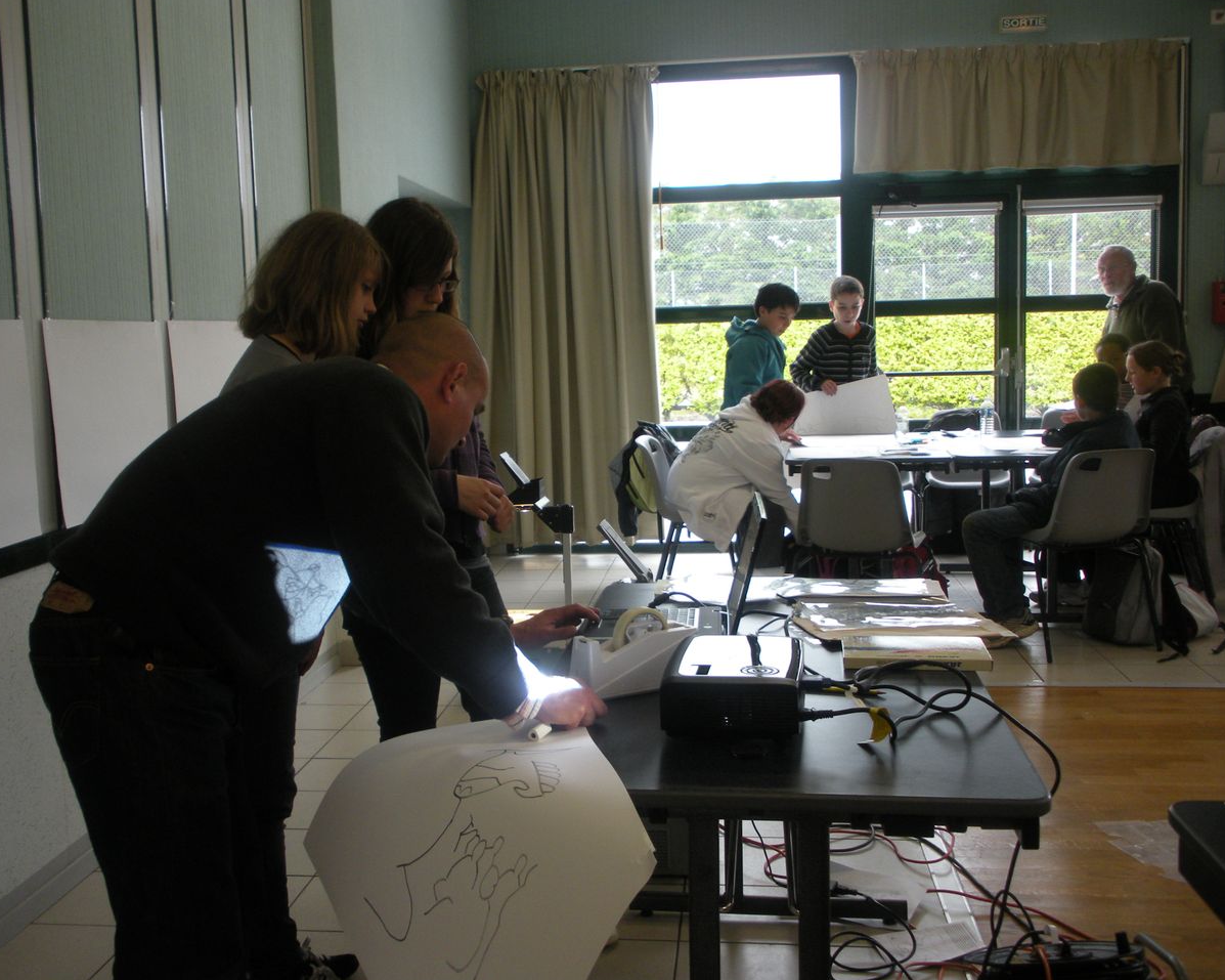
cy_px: 487
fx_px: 1341
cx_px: 573
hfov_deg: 49.1
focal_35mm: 37
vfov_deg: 40.1
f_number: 3.5
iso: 137
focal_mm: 6.3
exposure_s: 1/53.6
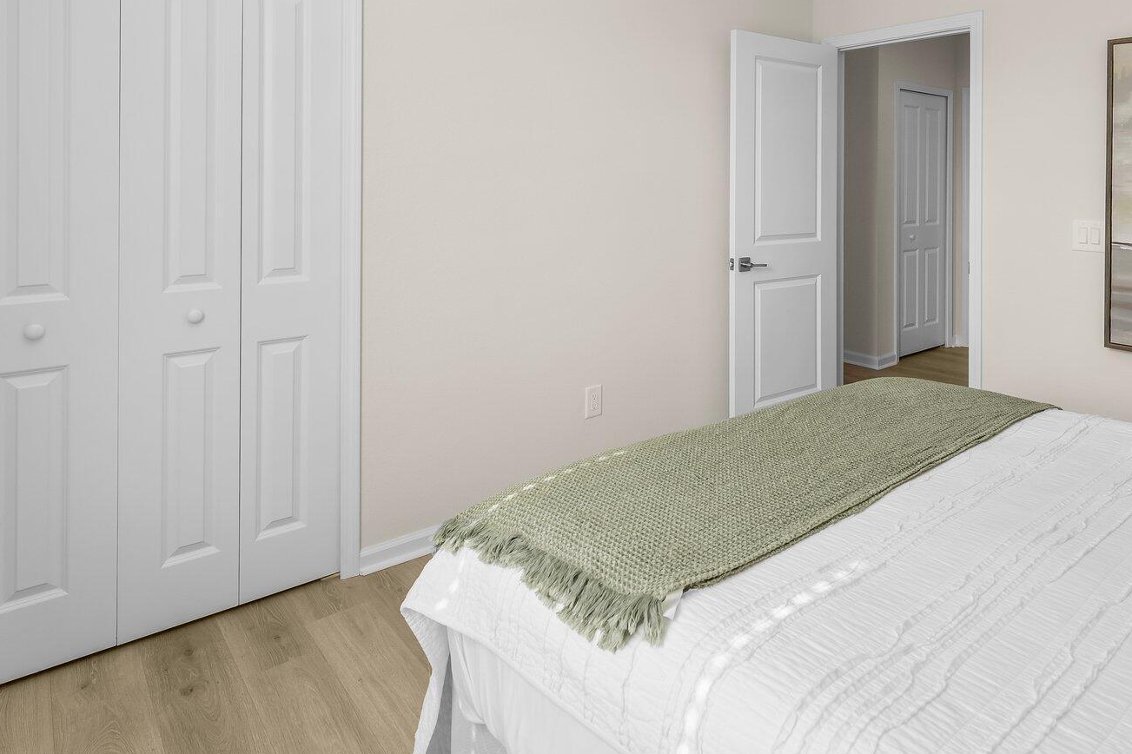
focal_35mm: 22
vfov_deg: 54.2
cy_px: 177
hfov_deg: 78.0
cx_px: 661
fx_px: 692
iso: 400
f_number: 8
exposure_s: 1/50
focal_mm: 14
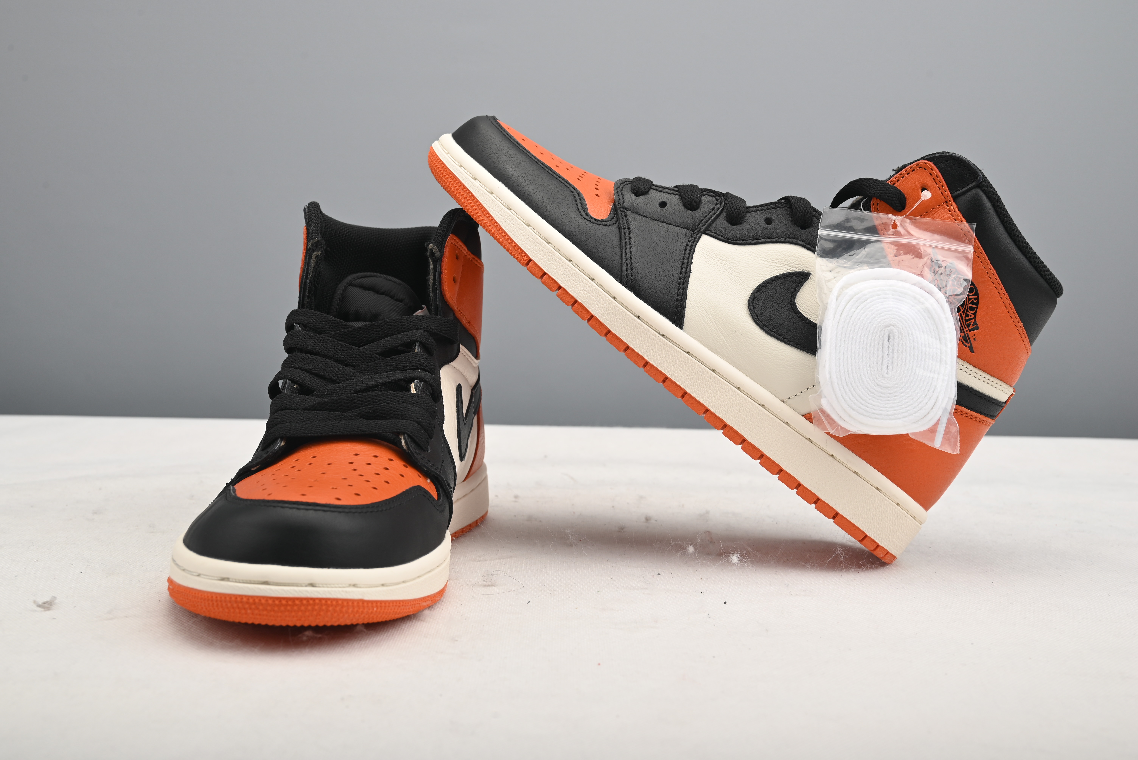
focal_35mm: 39
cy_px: 380
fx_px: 1233
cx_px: 569
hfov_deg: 49.5
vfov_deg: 34.2
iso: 100
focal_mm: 39
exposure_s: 1/200
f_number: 11
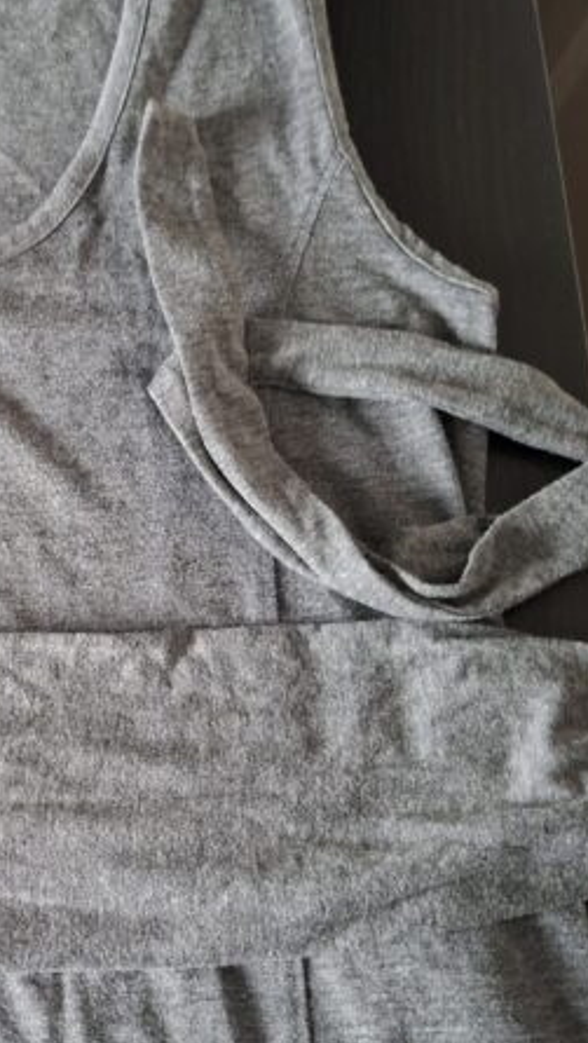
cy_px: 649
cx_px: -68
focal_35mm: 45
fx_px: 1245
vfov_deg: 45.1
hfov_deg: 24.7
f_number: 1.8
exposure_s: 1/20
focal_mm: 5.54
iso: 800
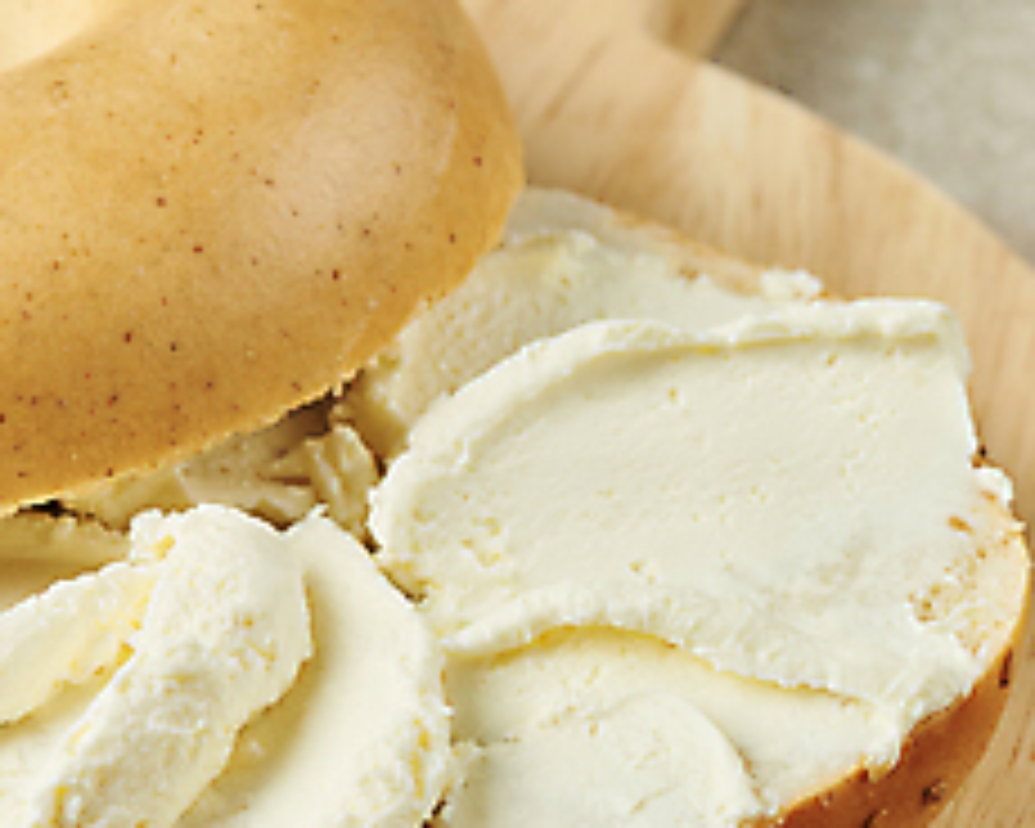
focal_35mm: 257
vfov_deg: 6.0
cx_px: 783
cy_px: 558
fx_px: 7872
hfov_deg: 7.5
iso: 80
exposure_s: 1/125
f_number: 11
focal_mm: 105
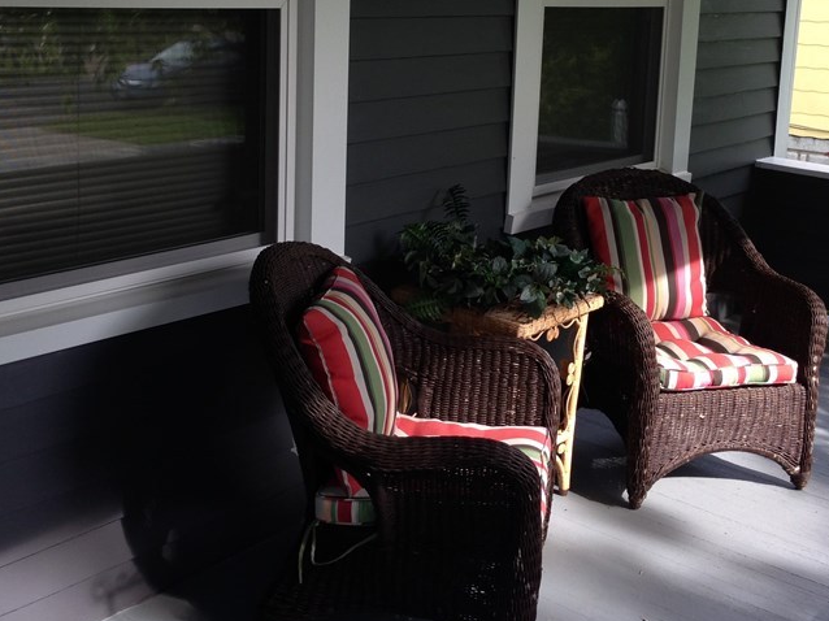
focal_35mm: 53
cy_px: 178
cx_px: 453
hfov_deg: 36.2
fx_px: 1269
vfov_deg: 27.2
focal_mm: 4.12
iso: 50
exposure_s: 1/173
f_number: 2.4
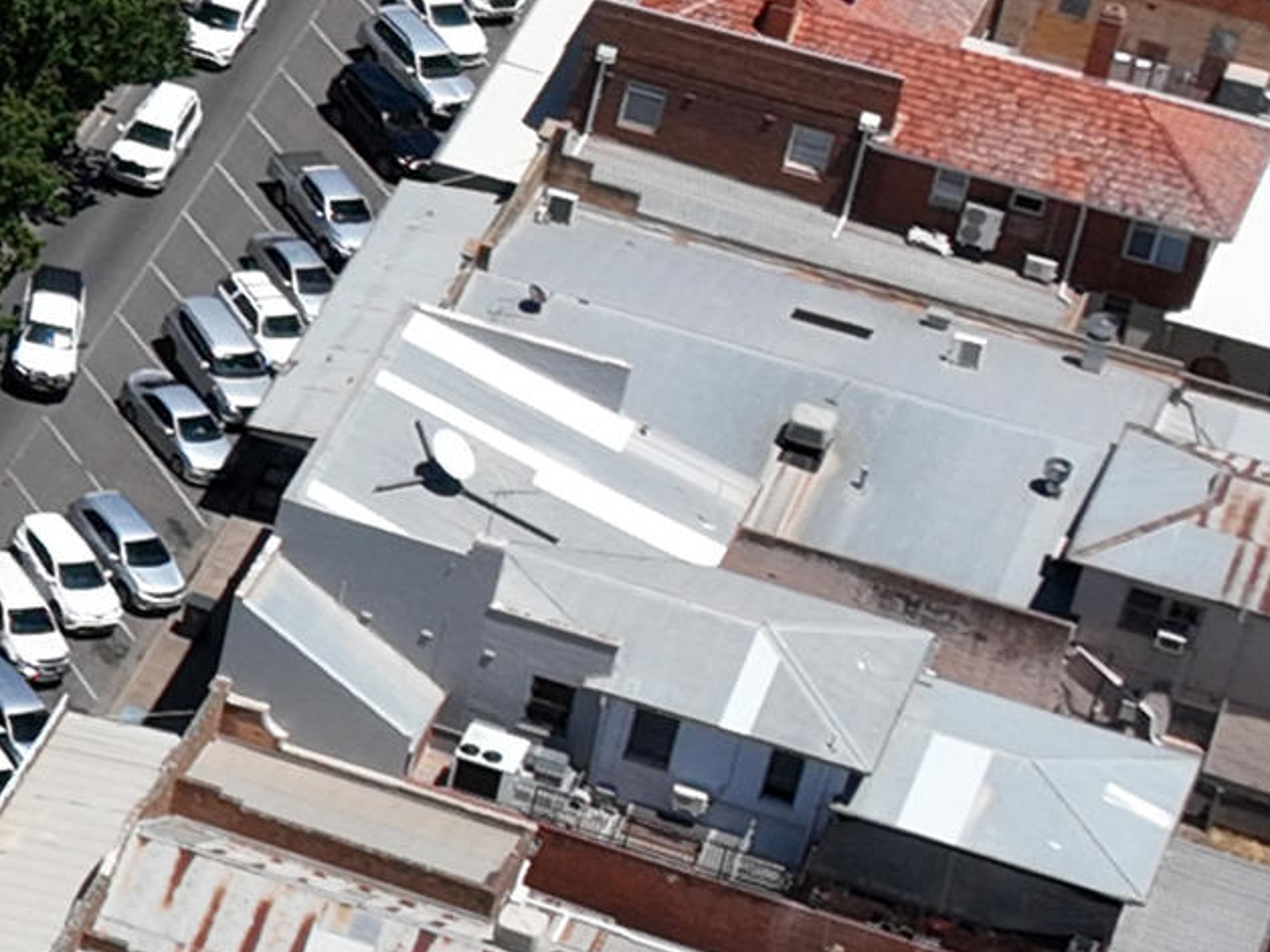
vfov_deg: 7.8
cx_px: -2386
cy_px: 182
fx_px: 7007
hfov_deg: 8.7
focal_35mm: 191
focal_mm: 12.29
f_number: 2.8
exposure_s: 1/2500
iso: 100
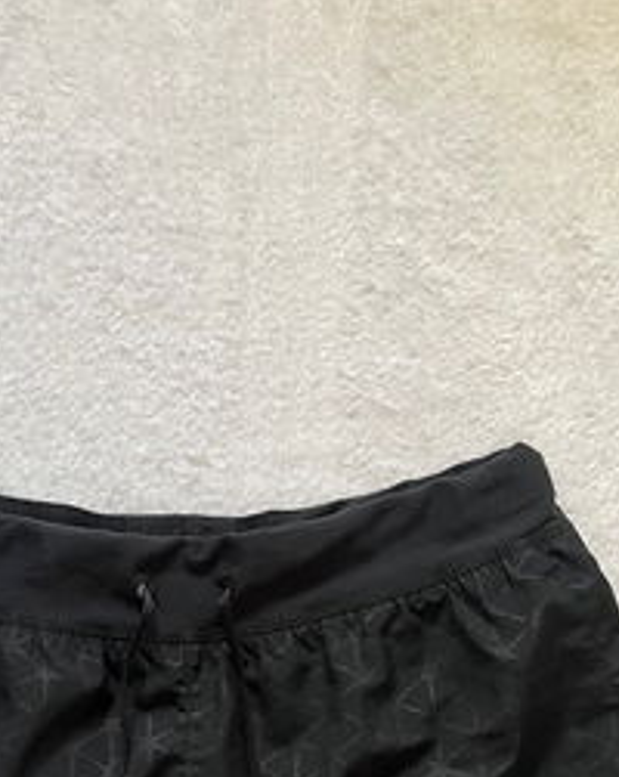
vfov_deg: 31.5
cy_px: 819
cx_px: 198
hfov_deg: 27.8
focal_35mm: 54
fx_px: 1240
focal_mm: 5.1
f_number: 1.6
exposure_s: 1/60
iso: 200
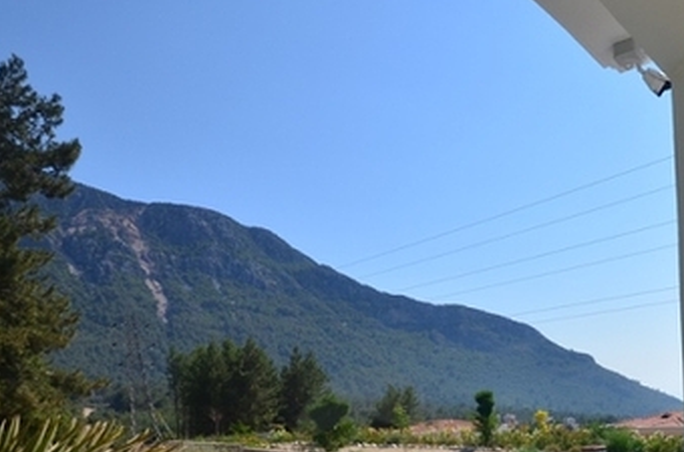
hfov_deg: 55.1
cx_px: 538
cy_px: 464
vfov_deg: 36.3
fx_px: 607
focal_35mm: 32
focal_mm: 10
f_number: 11
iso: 200
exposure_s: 1/400
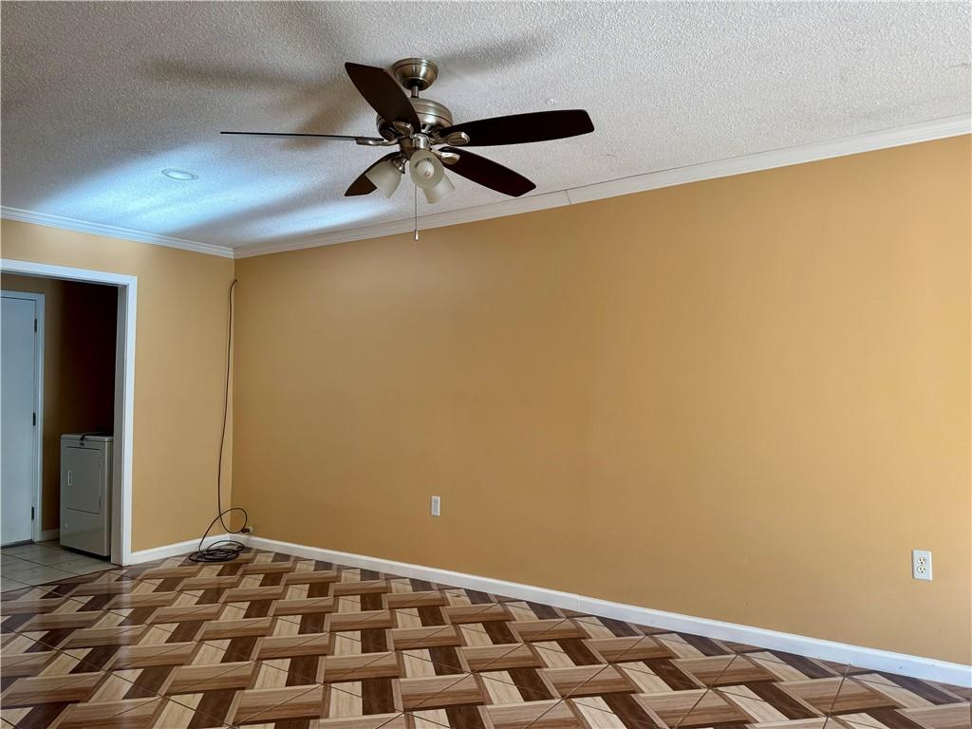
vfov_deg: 56.8
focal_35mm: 24
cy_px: 364
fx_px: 674
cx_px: 486
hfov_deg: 71.6
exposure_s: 1/121
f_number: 1.78
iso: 160
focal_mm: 6.76
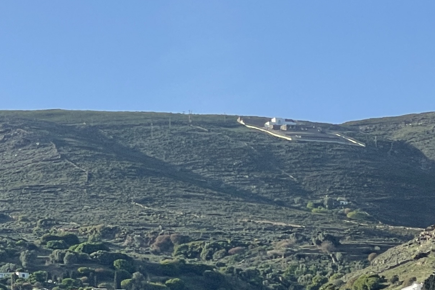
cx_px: -253
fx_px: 2175
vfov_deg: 7.6
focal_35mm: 180
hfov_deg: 10.9
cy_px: 304
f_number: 2
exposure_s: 1/1410
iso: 25
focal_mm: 6
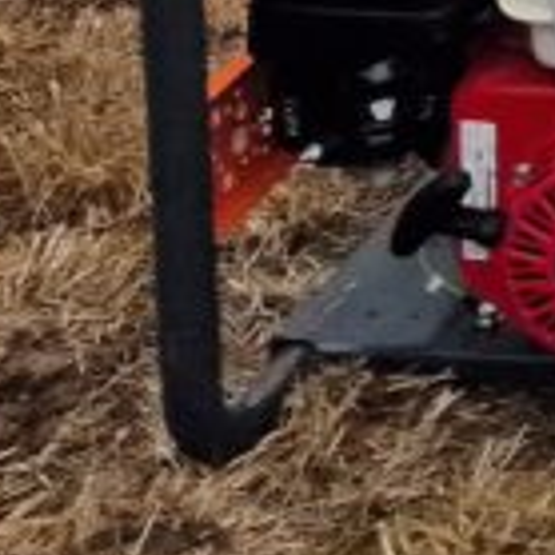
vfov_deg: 8.3
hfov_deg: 7.6
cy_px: -1146
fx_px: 3193
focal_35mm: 176
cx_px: 2080
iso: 50
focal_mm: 6.4
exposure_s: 1/279
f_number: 1.8
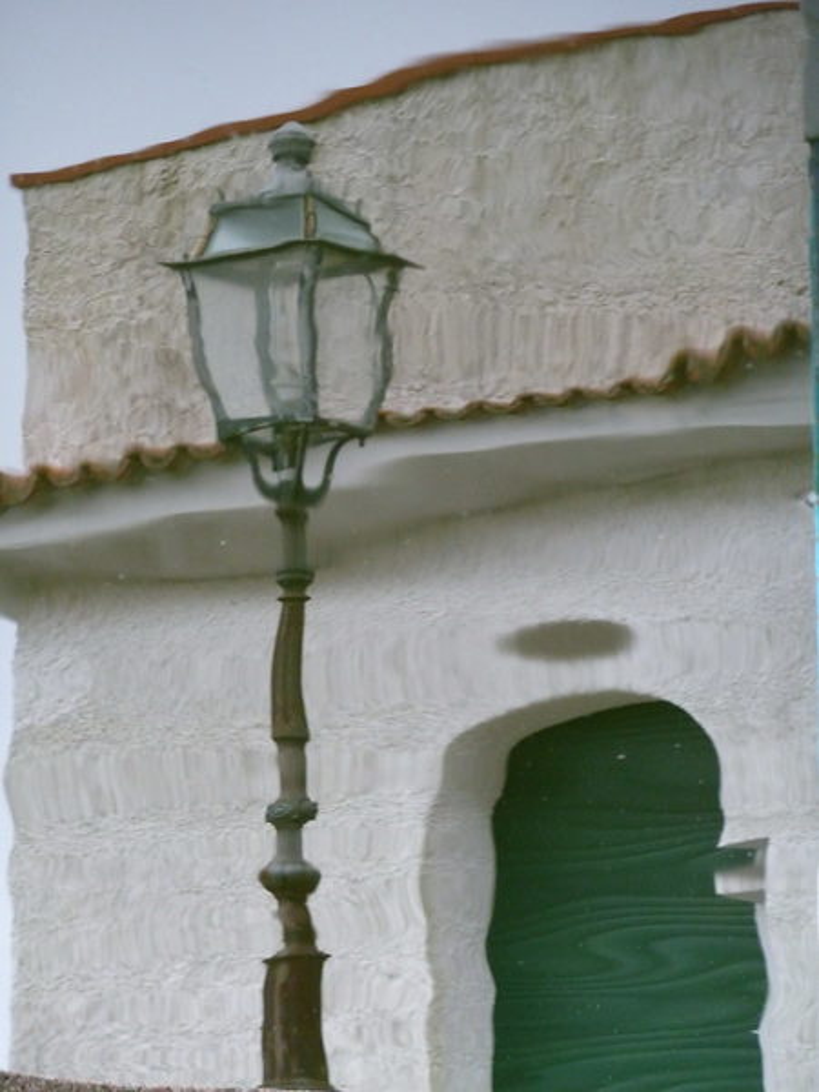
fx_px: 6625
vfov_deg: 9.4
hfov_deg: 7.1
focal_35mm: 210
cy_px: 546
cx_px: 410
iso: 400
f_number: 4.6
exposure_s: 1/30
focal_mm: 34.4
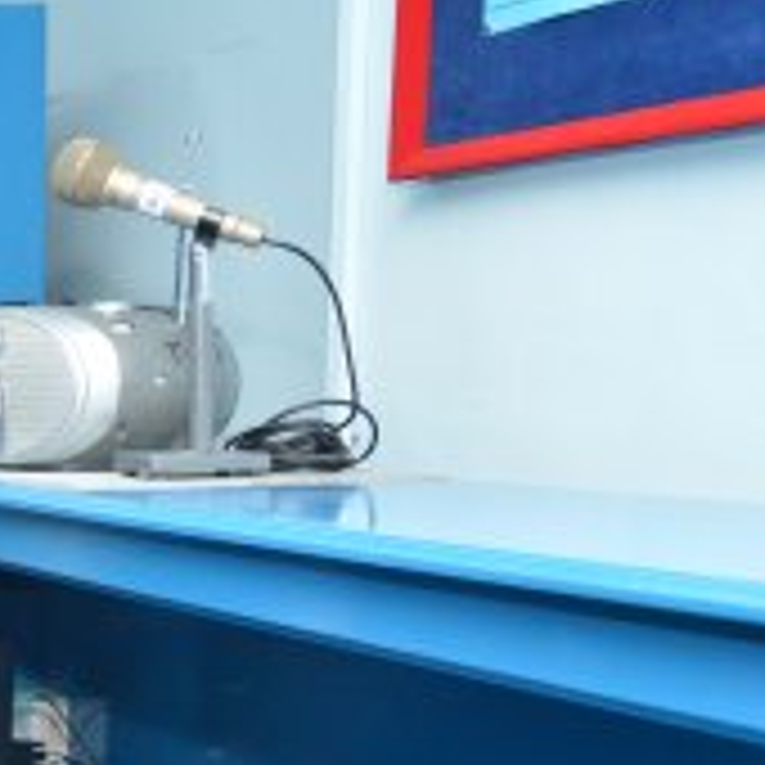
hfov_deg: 15.9
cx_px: -567
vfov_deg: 18.1
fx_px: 2363
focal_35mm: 94
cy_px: 698
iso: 900
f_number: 3.8
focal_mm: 21
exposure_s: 1/125
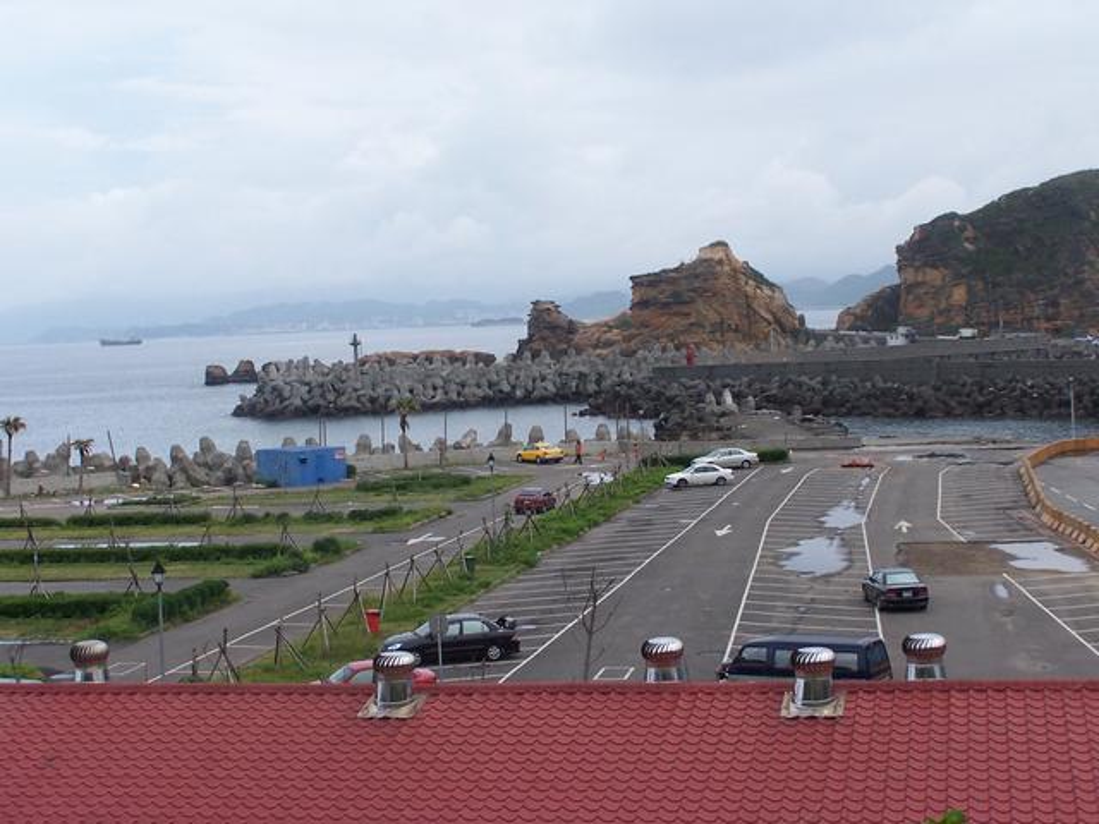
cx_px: 550
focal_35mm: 67
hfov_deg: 29.0
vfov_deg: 21.9
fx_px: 2127
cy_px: 412
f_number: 4.5
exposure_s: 1/500
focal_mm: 11.1
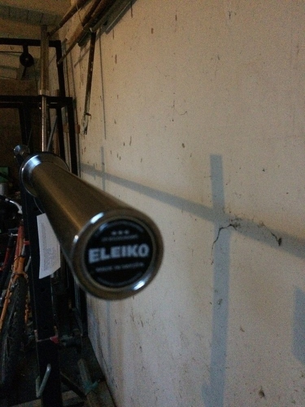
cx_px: 152
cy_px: 204
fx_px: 341
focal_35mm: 29
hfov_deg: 48.2
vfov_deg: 61.7
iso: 1250
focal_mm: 4.15
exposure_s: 1/17
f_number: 2.2
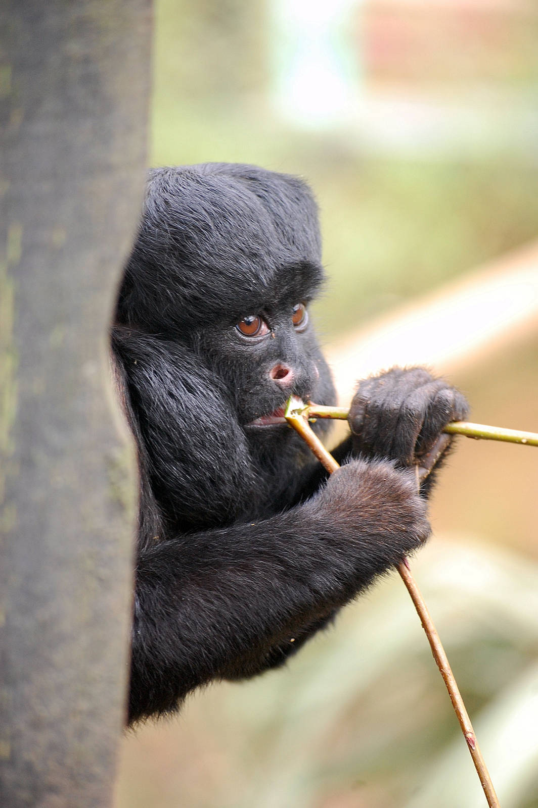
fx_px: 3772
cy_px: 404
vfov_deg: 12.2
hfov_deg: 8.2
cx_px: 269
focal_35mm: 168
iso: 800
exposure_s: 1/60
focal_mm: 112
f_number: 4.8
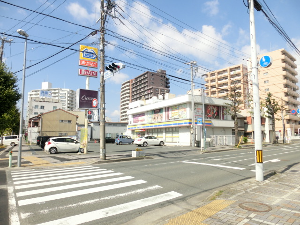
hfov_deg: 71.6
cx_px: 150
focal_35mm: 24
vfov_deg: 56.8
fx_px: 208
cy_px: 112
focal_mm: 4.24
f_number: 3
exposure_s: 1/1000
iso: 80
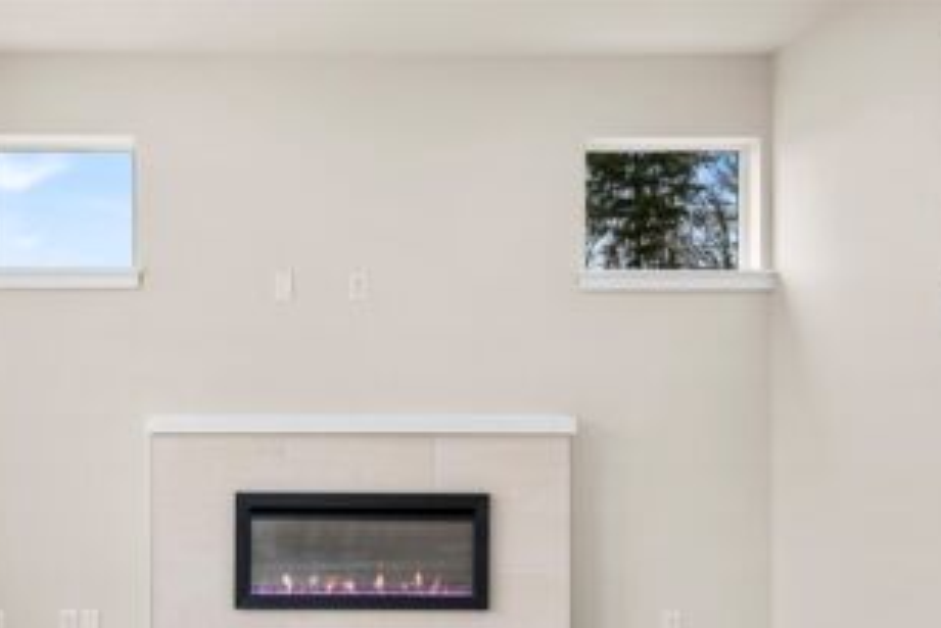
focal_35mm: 30
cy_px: 406
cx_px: 349
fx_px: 784
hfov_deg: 61.0
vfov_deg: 43.2
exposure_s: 1/30
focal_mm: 23
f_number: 7.1
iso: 400
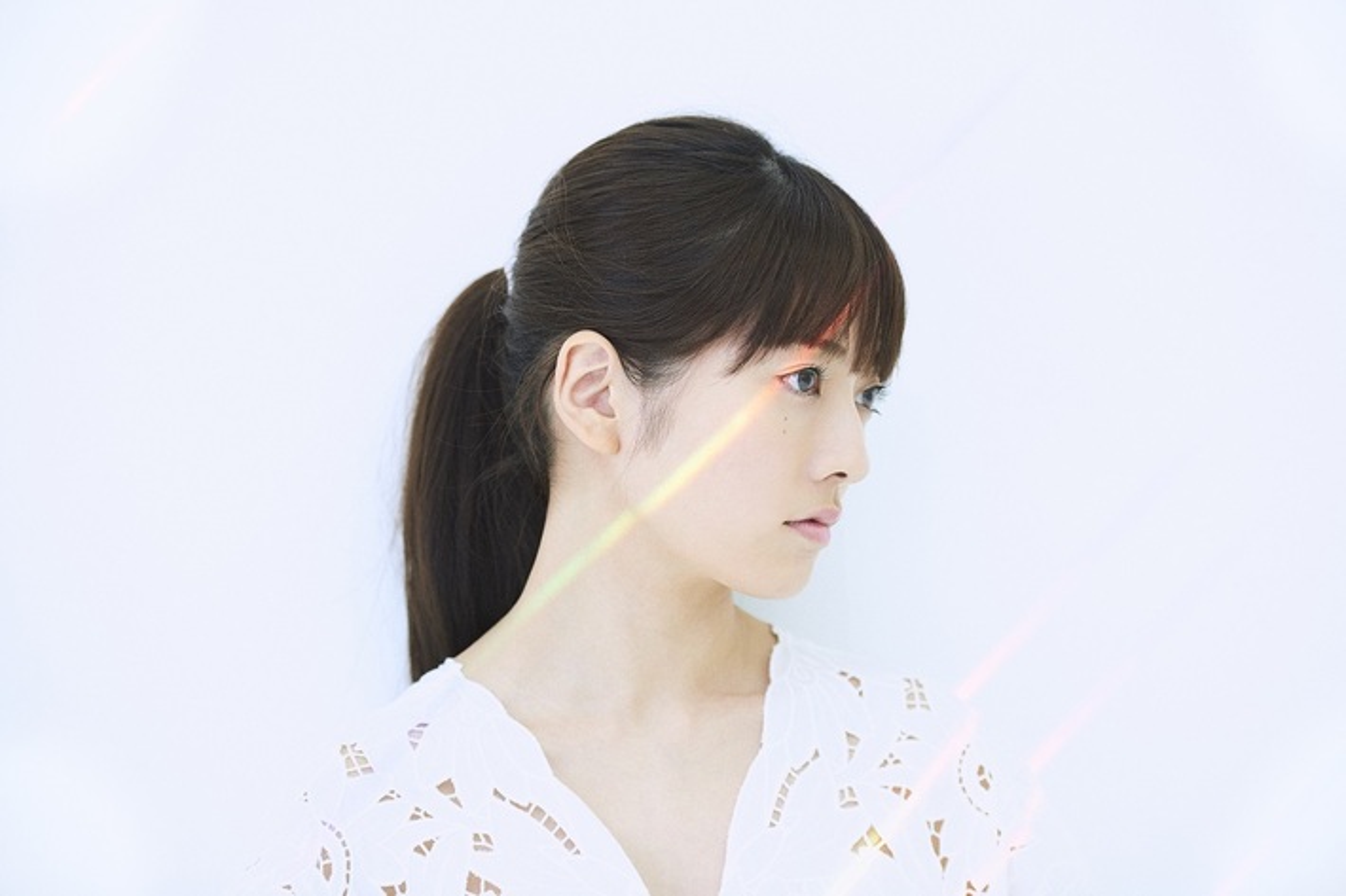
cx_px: 673
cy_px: 448
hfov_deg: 20.4
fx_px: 3738
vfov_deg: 13.7
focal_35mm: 100
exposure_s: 1/125
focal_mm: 100
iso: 1000
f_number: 2.8
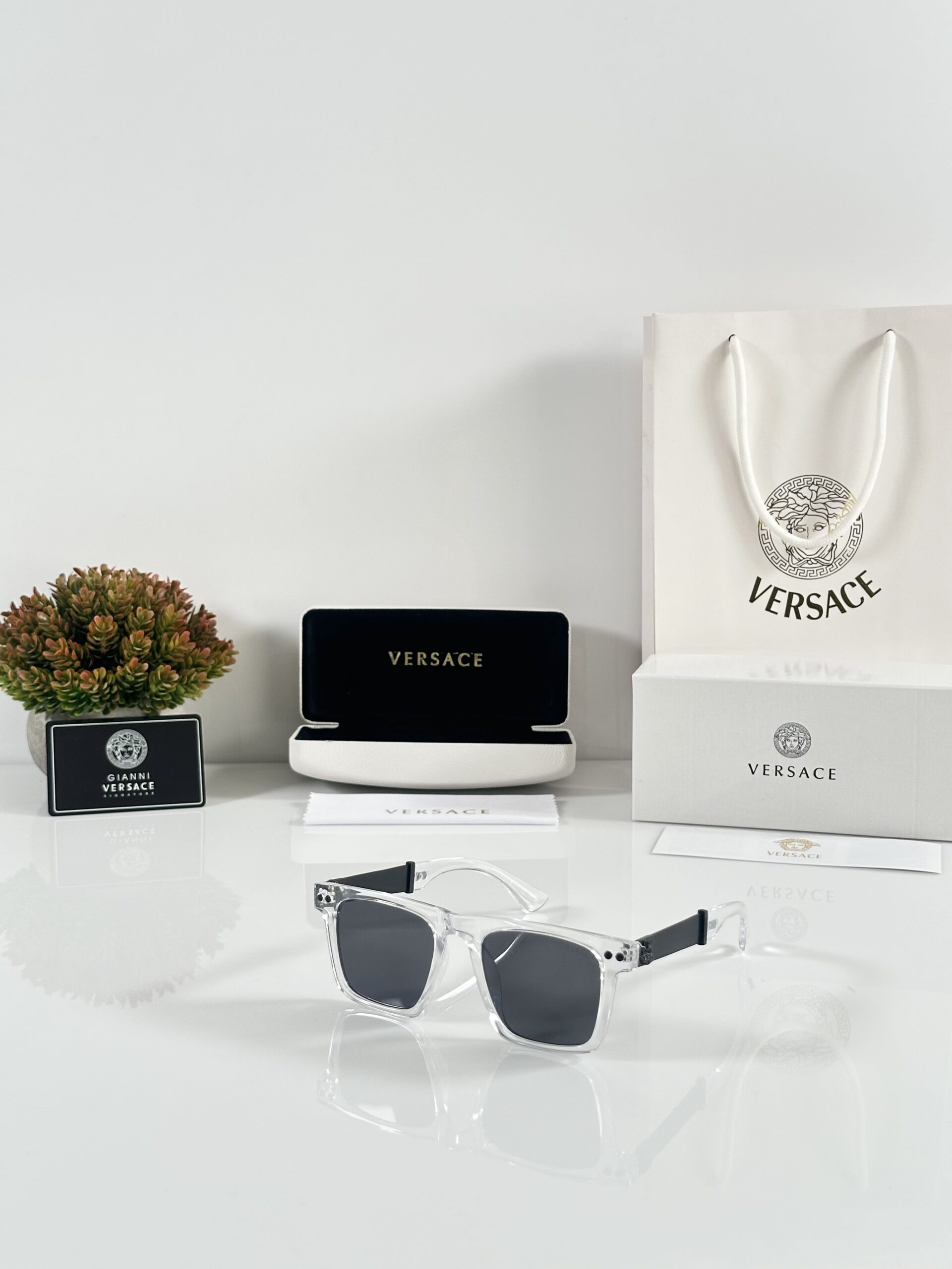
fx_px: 1760
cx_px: 476
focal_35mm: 48
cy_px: 634
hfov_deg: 30.3
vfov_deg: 39.7
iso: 80
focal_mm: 6.86
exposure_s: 1/120
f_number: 1.78
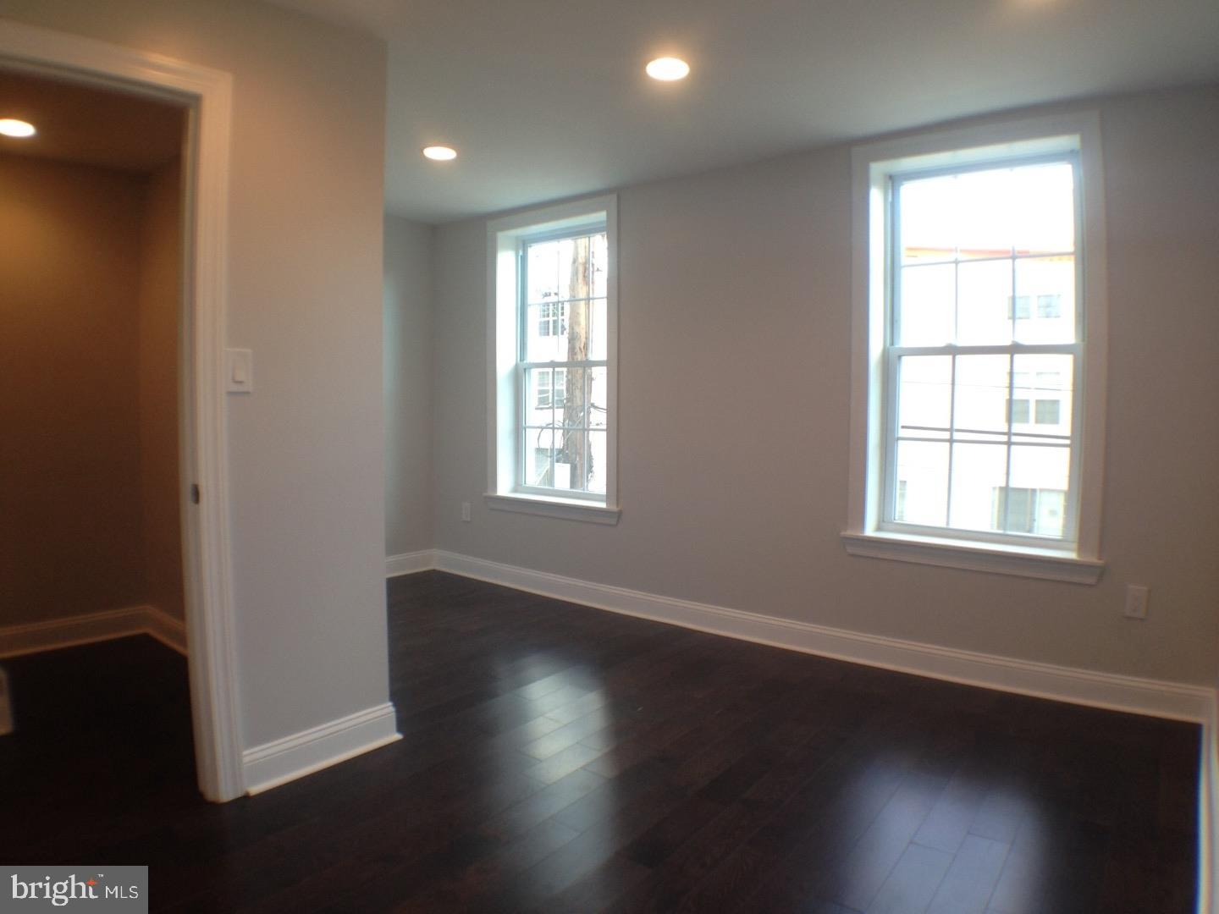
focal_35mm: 33
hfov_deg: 55.4
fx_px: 1162
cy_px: 457
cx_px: 610
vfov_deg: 42.9
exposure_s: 1/30
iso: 50
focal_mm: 4.12
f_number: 2.4
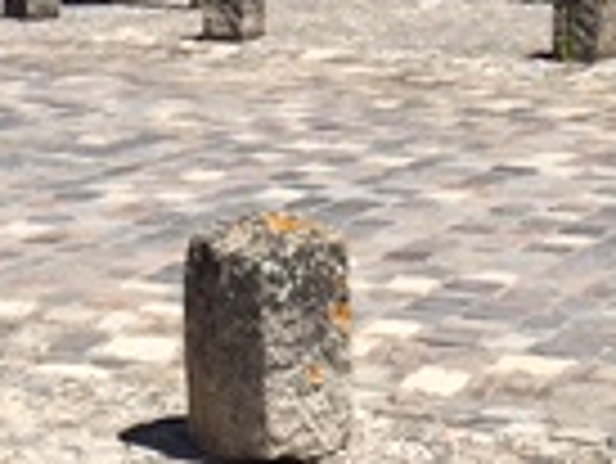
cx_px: 369
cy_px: -338
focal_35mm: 135
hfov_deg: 14.6
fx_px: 2404
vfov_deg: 10.4
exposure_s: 1/2326
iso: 32
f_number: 2.2
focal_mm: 4.15
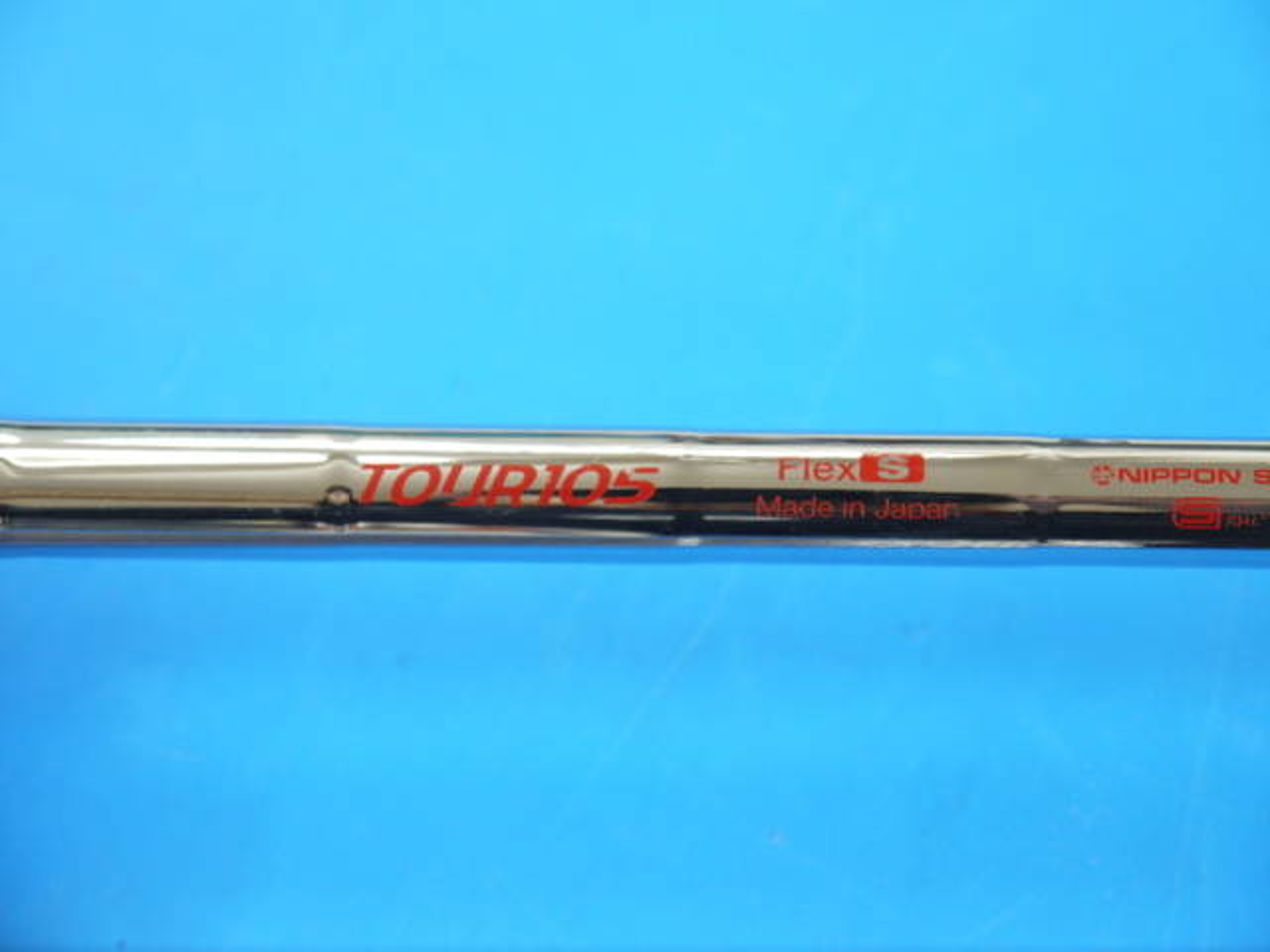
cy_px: 476
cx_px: 635
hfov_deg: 23.3
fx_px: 3082
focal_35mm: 84
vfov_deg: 17.6
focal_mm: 42
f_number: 5.6
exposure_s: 1/80
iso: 800
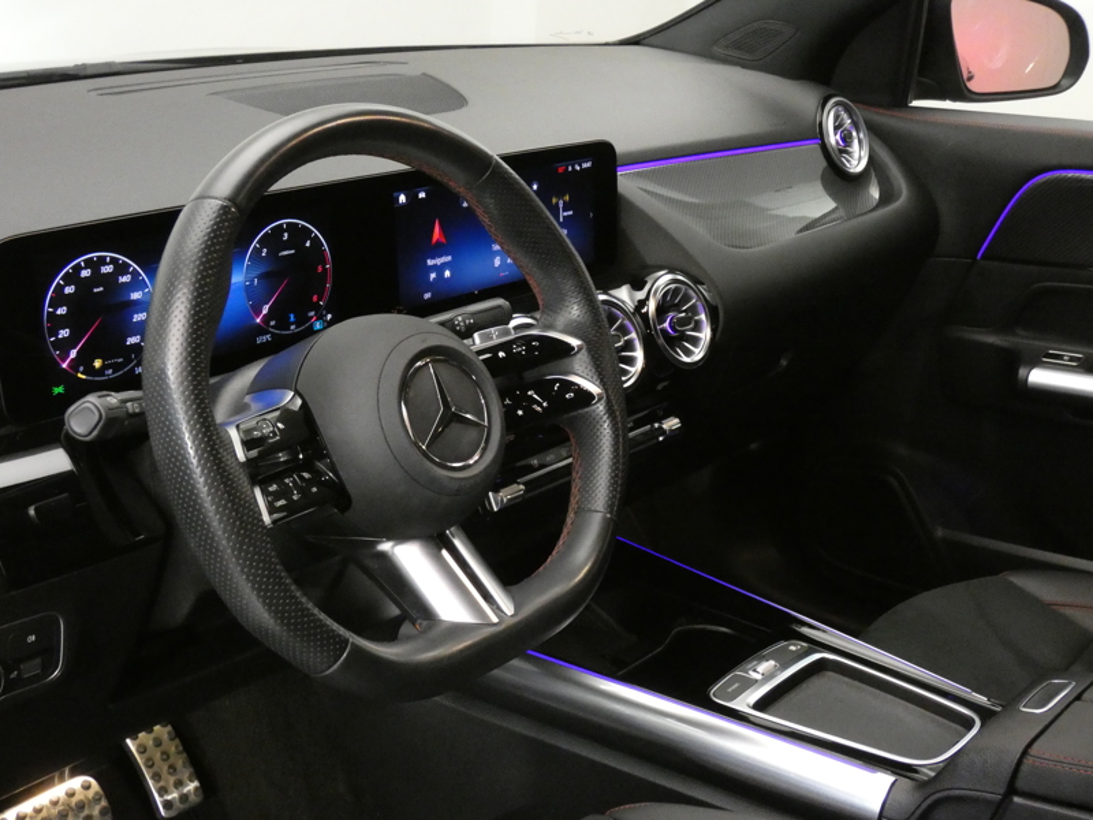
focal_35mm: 48
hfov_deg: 39.7
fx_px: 1516
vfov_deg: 30.3
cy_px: 410
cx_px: 546
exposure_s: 1/15
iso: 1600
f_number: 3.8
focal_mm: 8.6
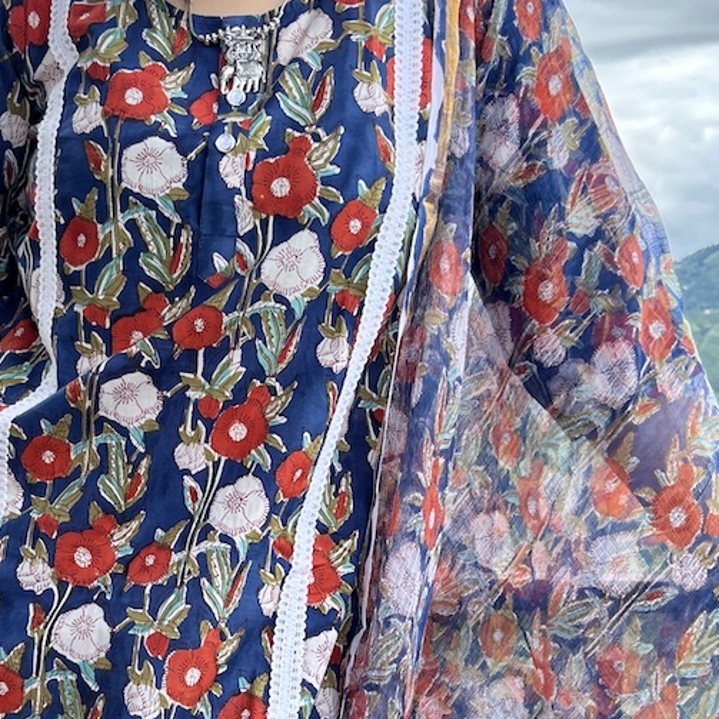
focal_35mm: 65
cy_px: 495
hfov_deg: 25.8
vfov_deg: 26.3
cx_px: 108
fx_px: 1527
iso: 50
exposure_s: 1/957
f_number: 1.5
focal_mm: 5.7
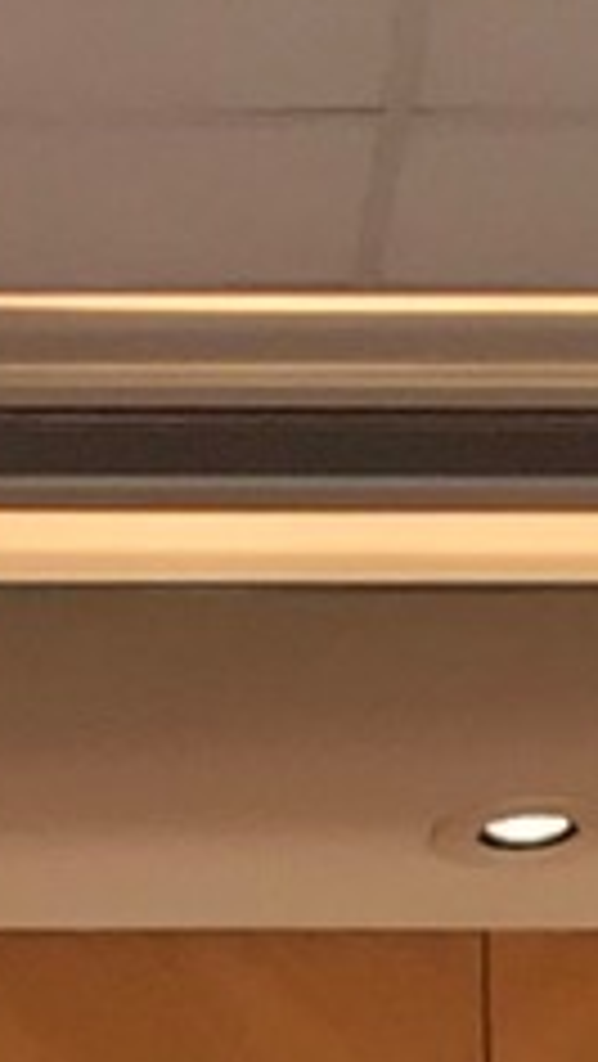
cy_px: 3222
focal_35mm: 248
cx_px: 148
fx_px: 6981
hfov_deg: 4.9
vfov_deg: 7.6
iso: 32
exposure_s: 1/50
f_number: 1.8
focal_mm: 3.99
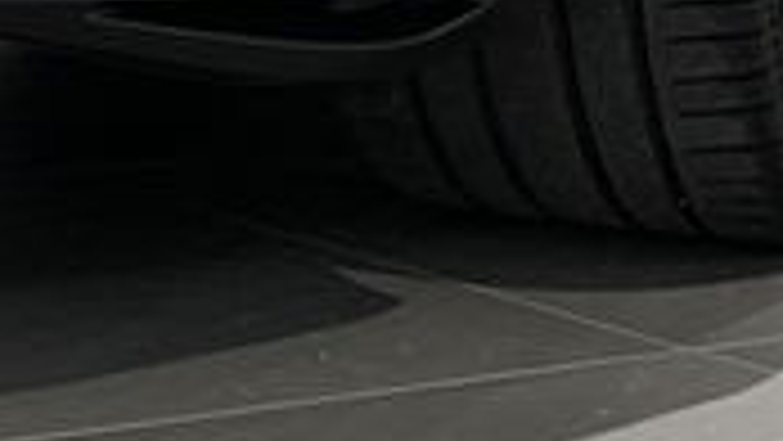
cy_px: -202
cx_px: -364
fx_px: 2596
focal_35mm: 125
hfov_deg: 15.9
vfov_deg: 9.5
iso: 320
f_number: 1.8
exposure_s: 1/31
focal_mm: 4.25
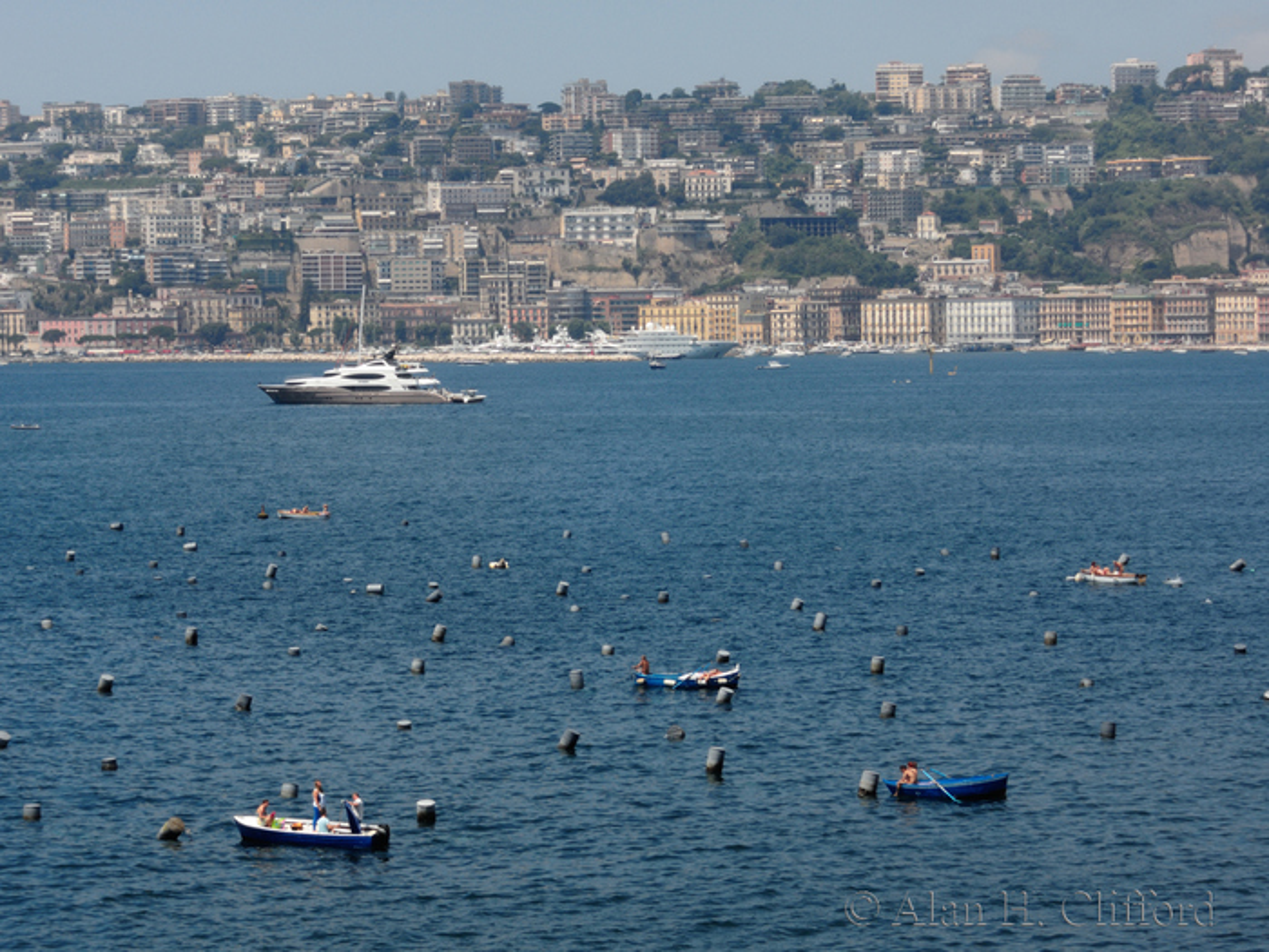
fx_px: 4399
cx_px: 634
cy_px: 476
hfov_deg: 16.4
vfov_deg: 12.3
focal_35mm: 120
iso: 100
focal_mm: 25.5
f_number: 8
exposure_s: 1/160
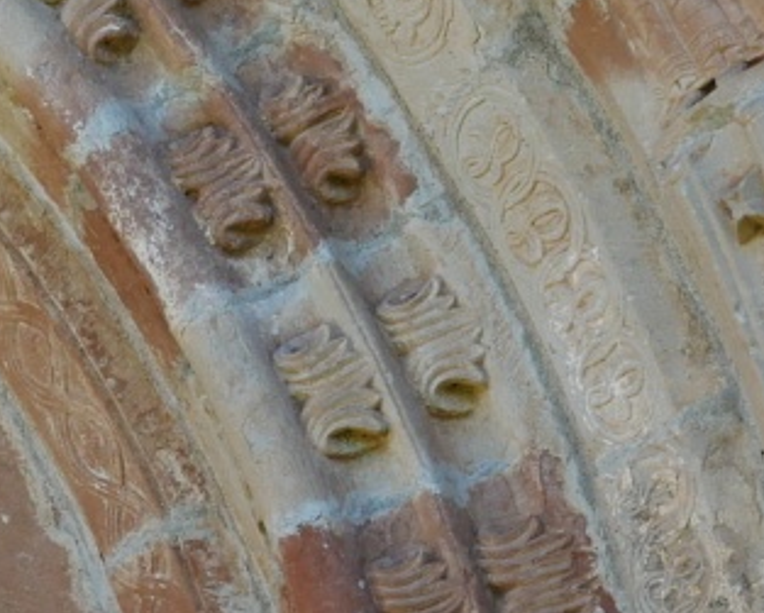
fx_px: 7899
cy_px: 184
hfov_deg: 5.4
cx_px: -1054
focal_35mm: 349
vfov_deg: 4.4
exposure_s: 1/100
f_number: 6.3
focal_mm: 35
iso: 200
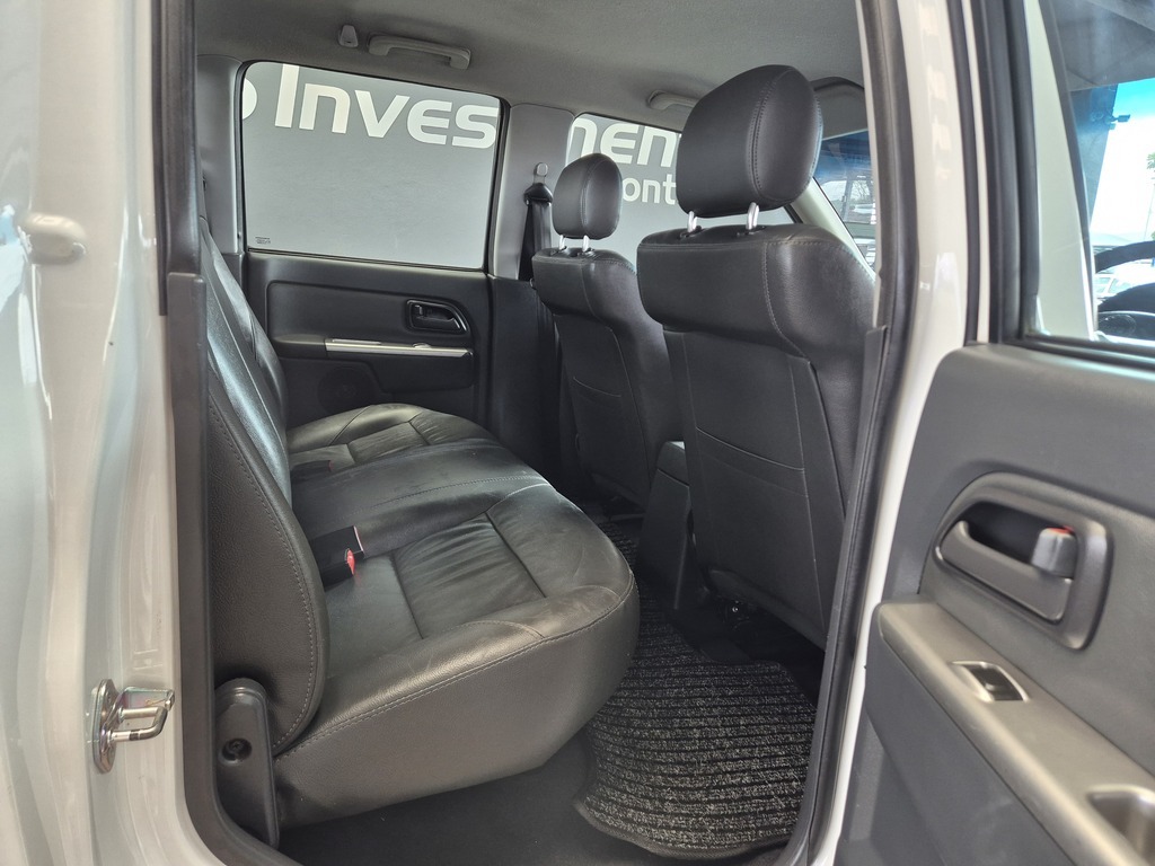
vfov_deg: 58.9
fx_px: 767
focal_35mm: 23
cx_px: 578
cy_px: 433
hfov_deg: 73.9
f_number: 1.8
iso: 200
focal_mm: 5.4
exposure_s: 1/100
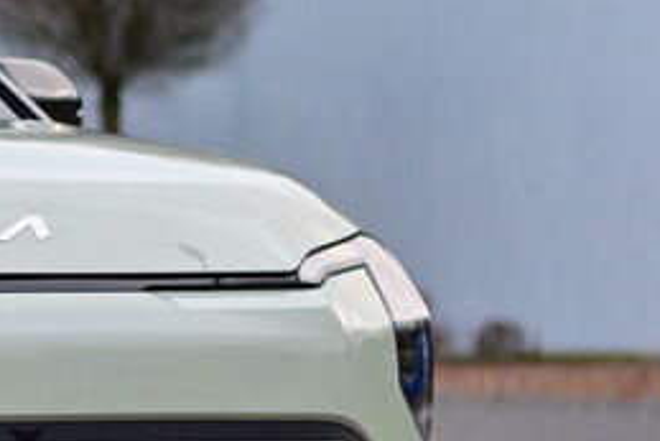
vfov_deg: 4.9
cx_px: -535
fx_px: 5099
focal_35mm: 278
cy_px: 423
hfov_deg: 7.2
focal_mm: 50
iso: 400
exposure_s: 1/1600
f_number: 2
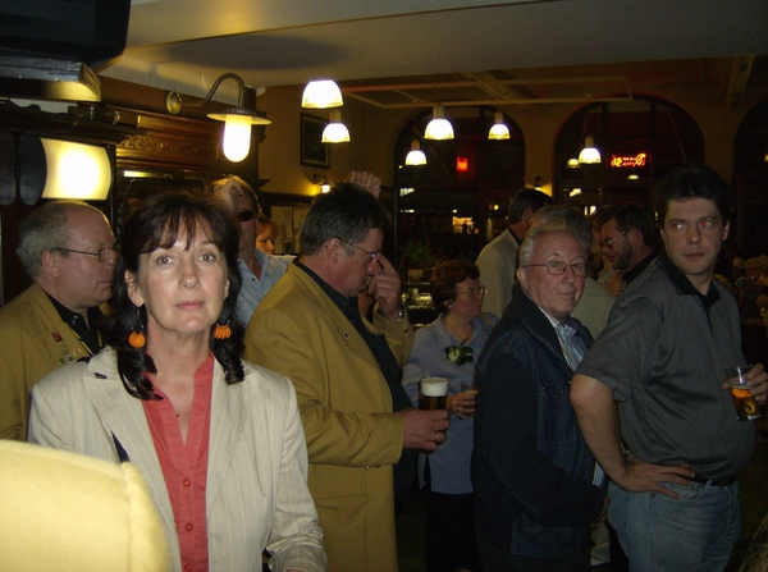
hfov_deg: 51.5
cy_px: 286
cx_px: 384
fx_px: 797
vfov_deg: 39.5
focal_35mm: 36
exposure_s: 1/60
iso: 200
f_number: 2.8
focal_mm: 6
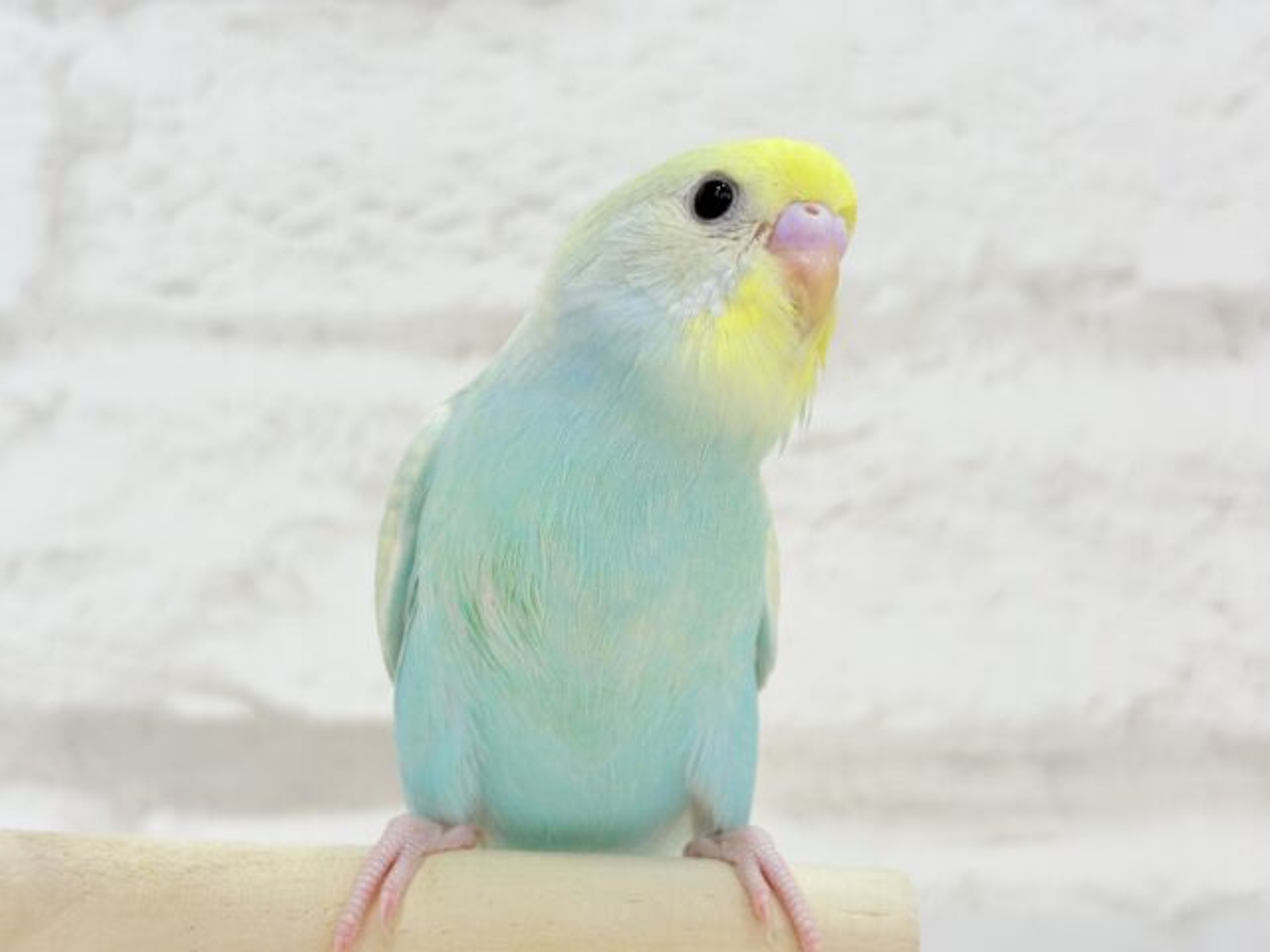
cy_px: 476
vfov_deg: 28.0
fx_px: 1908
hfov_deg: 36.8
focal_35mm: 52
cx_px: 635
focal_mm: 5.96
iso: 40
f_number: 1.6
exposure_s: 1/50
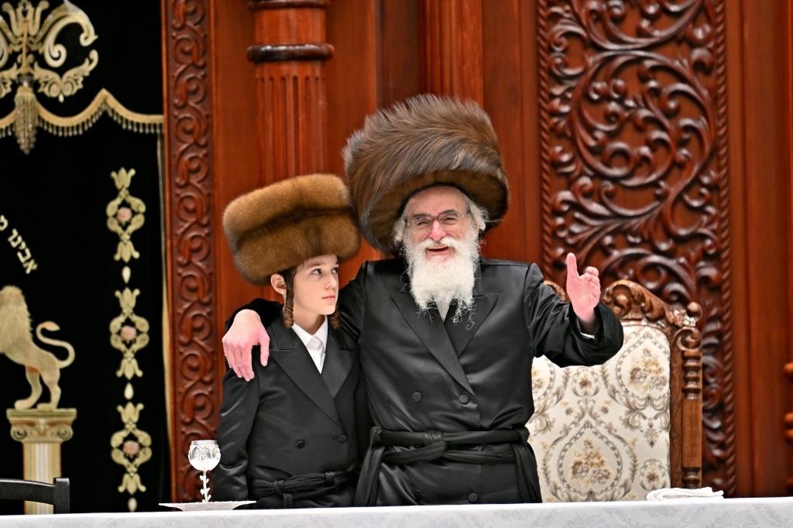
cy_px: 264
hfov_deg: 6.9
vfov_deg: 4.6
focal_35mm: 300
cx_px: 396
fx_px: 6606
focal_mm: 200
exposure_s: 1/320
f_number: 2.8
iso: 320
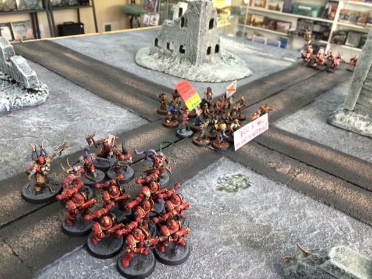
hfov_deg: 61.7
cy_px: 140
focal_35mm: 29
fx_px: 312
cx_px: 186
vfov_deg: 48.2
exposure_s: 1/30
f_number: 2.2
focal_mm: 4.15
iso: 160
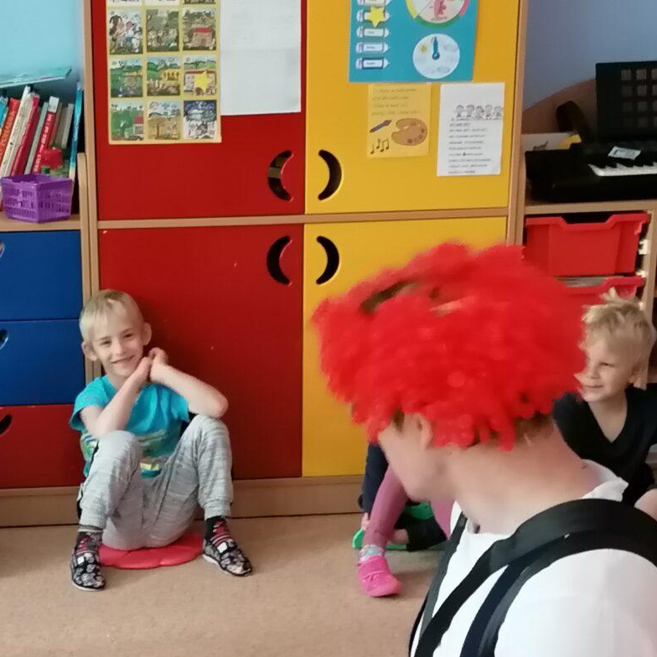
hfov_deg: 18.8
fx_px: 1976
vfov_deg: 18.4
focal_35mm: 92
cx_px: 171
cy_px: 665
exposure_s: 1/25.7
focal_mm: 4.75
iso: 500
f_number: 1.8
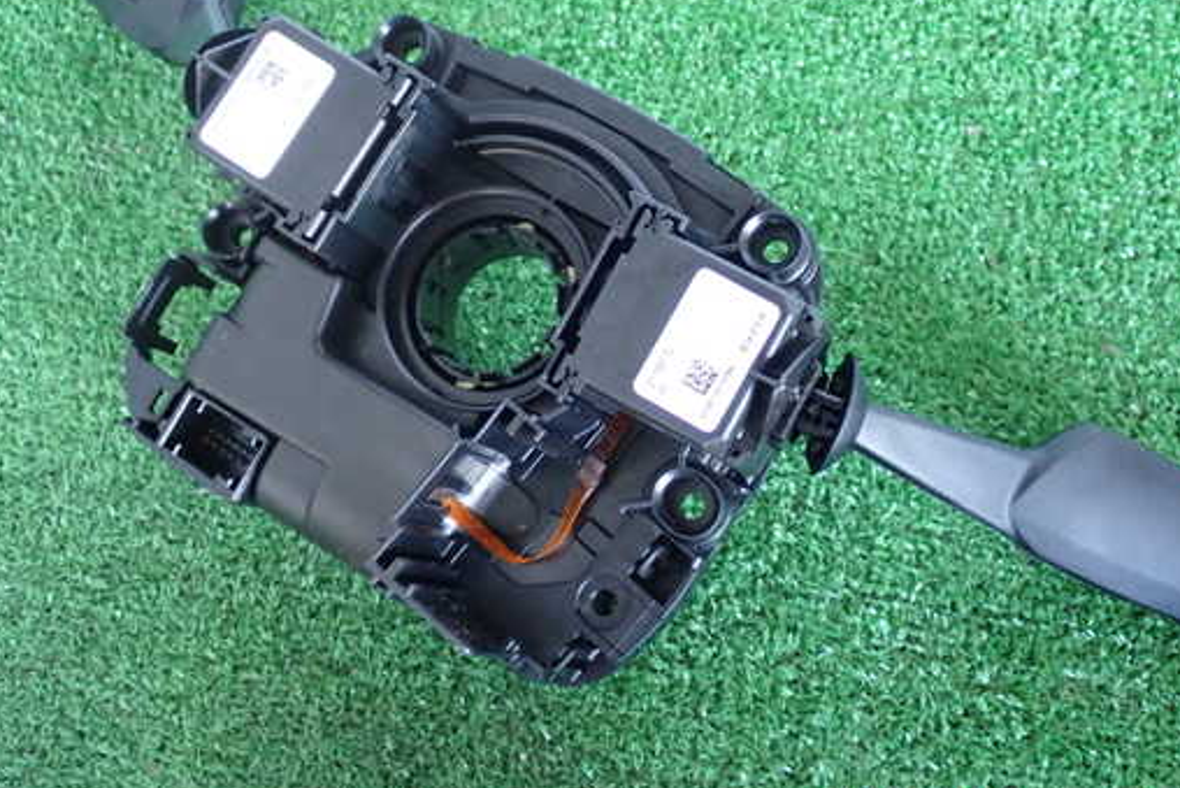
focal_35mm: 54
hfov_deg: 36.8
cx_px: 646
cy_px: 323
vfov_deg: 25.0
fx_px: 1770
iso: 800
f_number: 2.9
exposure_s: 1/30
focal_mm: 7.84
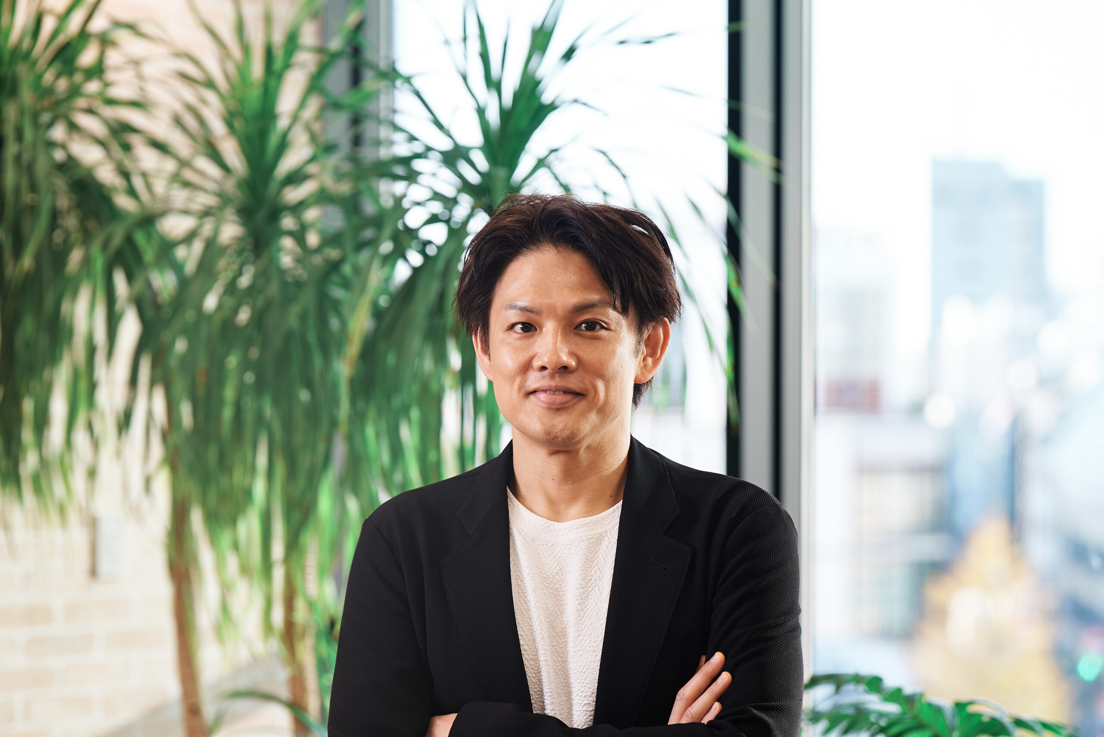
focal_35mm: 121
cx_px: 552
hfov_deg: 16.9
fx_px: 3713
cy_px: 368
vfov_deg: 11.3
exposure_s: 1/60
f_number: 4
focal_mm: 121
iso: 160
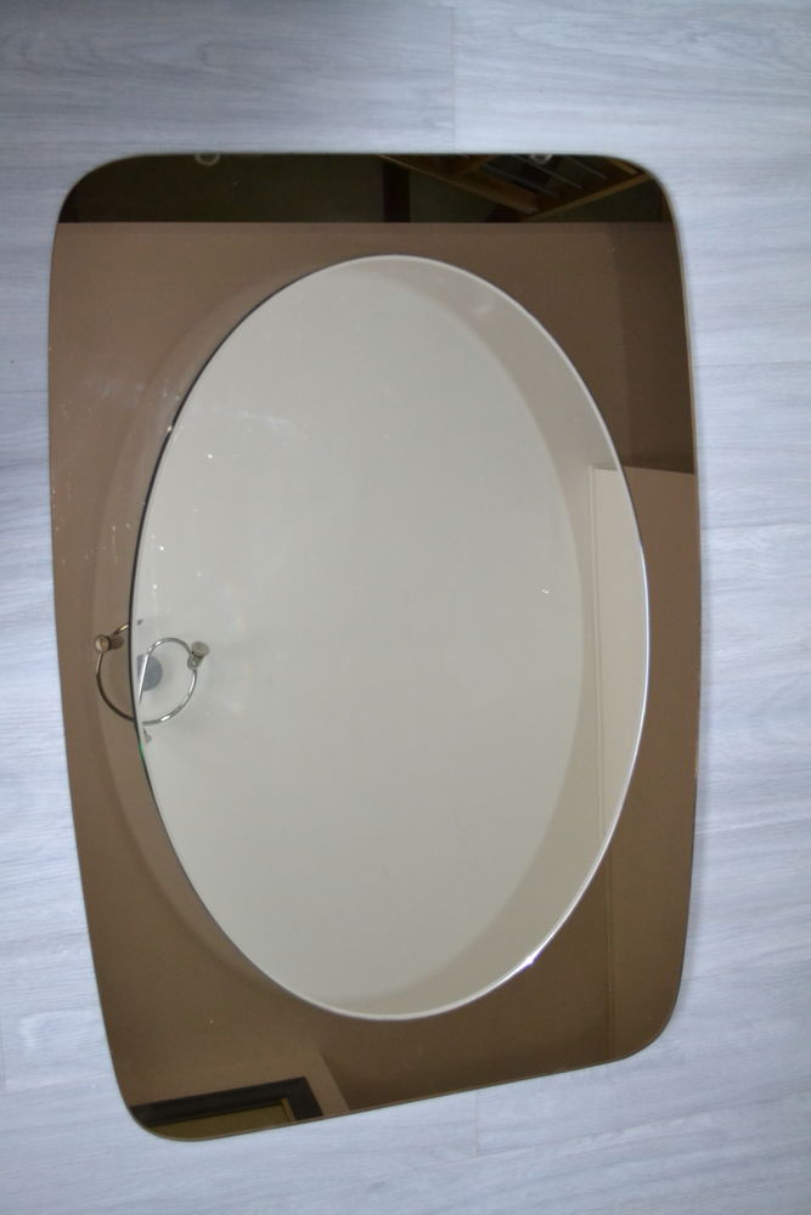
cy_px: 608
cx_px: 406
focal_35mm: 39
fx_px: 1317
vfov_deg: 49.5
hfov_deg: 34.2
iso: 2500
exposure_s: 1/60
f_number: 4.2
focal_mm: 26
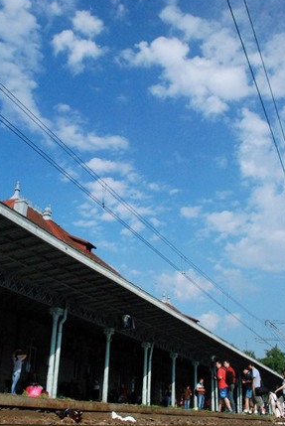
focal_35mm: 42
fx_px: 498
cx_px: 98
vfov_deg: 46.3
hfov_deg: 31.7
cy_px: 188
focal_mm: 20
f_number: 14
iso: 1600
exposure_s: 1/320
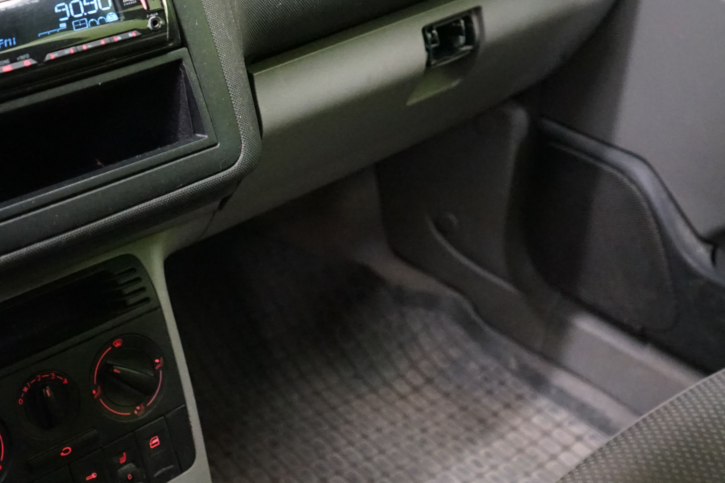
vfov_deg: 25.0
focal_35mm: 54
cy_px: 176
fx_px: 1087
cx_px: 279
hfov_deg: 36.7
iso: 6400
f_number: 3.5
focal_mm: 28
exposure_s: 1/60
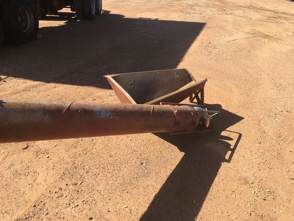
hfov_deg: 61.7
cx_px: 147
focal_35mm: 29
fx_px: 246
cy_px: 110
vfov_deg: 48.2
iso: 25
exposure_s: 1/810
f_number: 2.2
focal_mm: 4.15
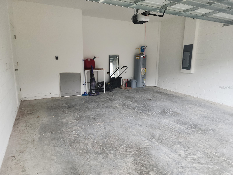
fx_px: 155
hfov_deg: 73.9
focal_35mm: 23
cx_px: 116
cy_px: 88
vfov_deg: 58.9
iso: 70
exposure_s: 1/119
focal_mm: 6.4
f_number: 1.8
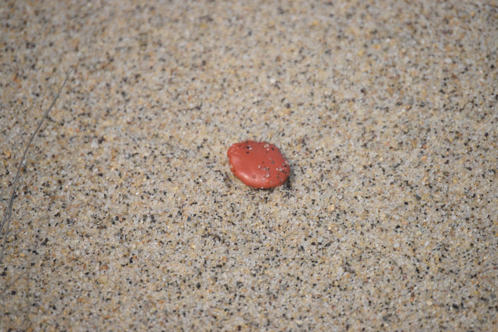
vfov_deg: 4.6
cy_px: 166
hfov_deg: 6.9
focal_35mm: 300
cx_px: 249
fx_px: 4150
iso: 200
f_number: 5.6
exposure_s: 1/800
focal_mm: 200
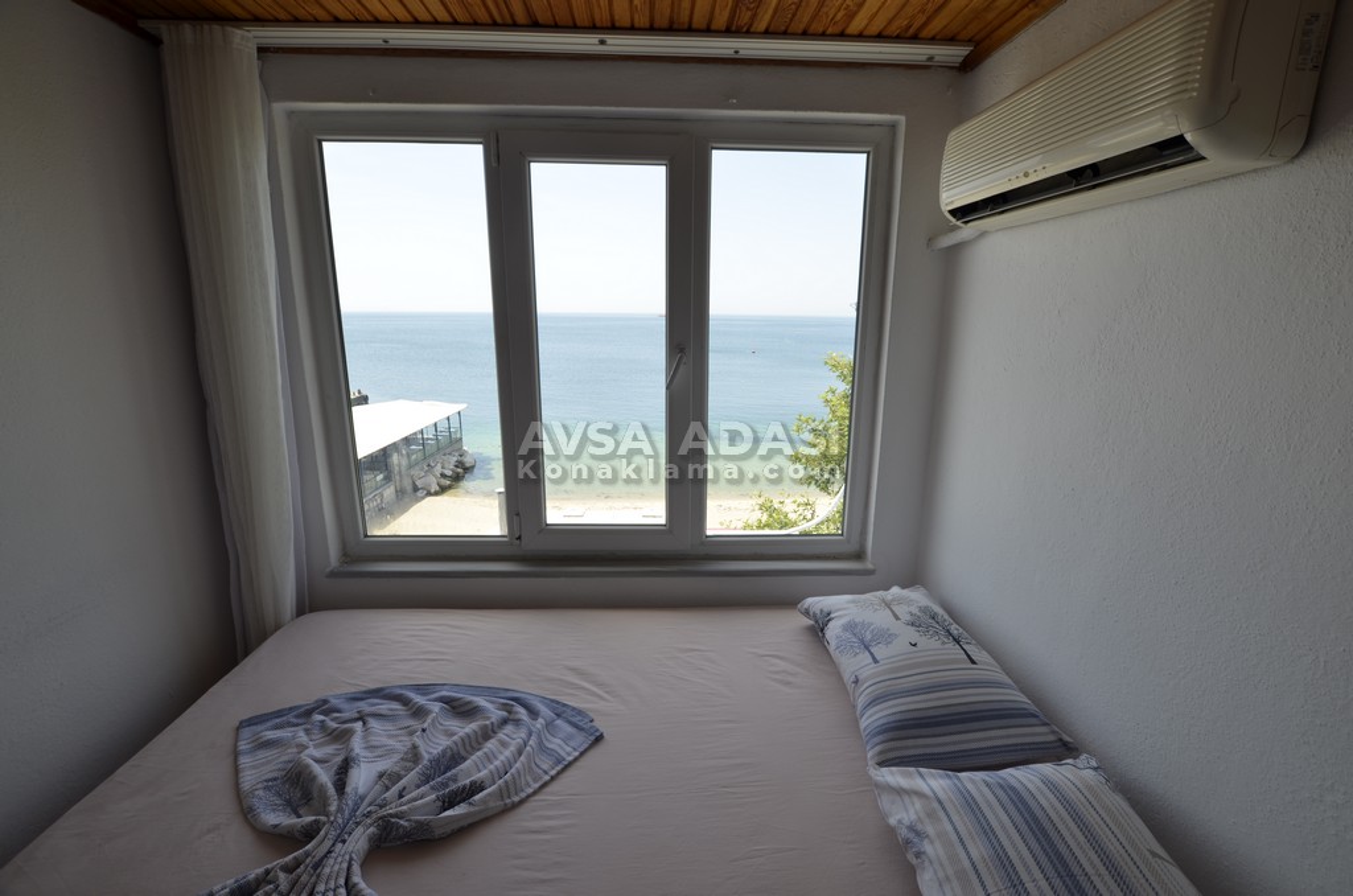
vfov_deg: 77.1
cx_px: 676
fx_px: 563
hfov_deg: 100.5
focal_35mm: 15
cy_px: 448
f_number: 6.7
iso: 100
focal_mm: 10
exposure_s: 1/125
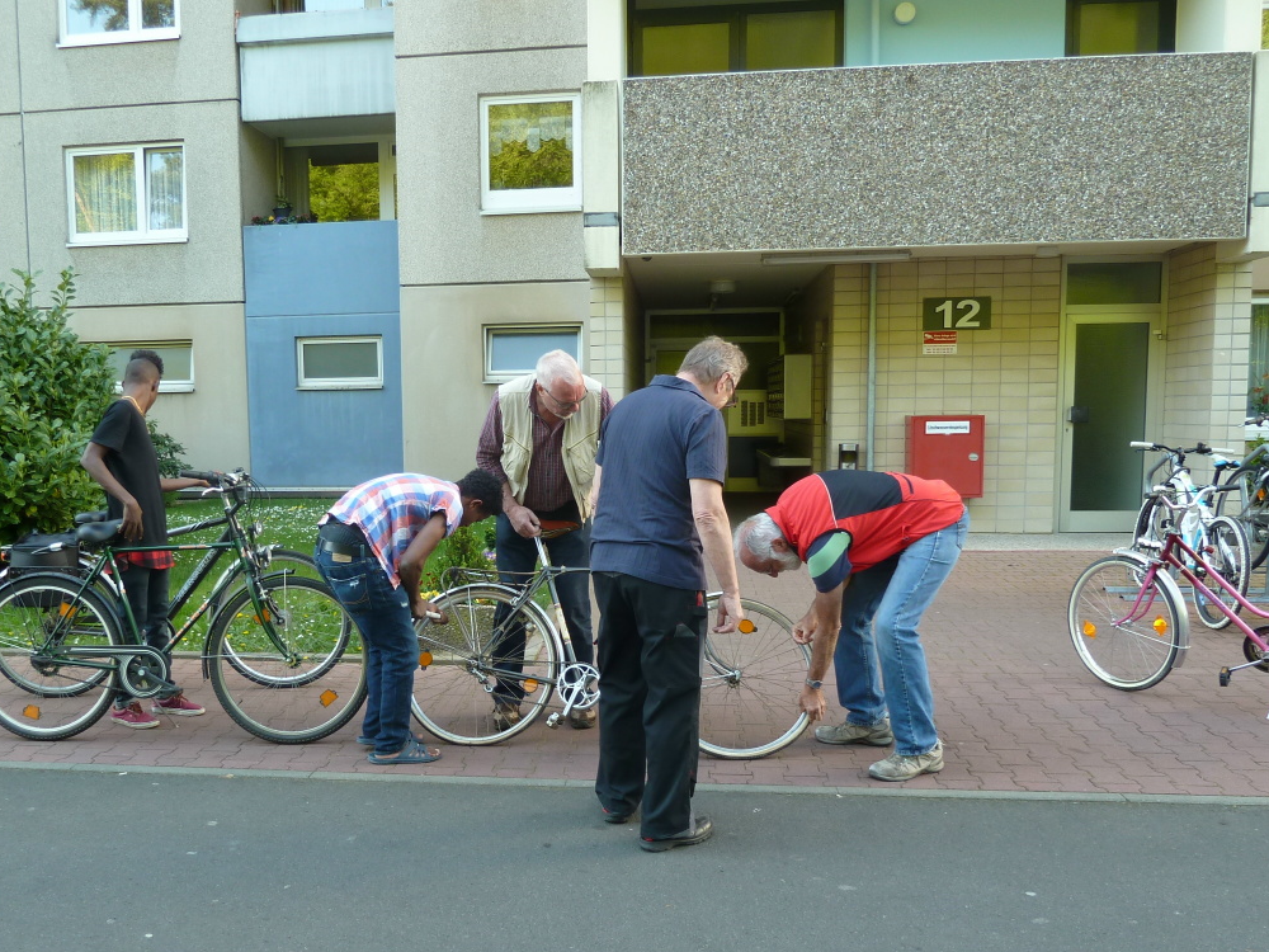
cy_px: 559
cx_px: 491
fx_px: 1173
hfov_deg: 56.3
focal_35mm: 32
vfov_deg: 44.0
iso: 80
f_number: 3.3
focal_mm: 4.1
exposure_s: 1/50
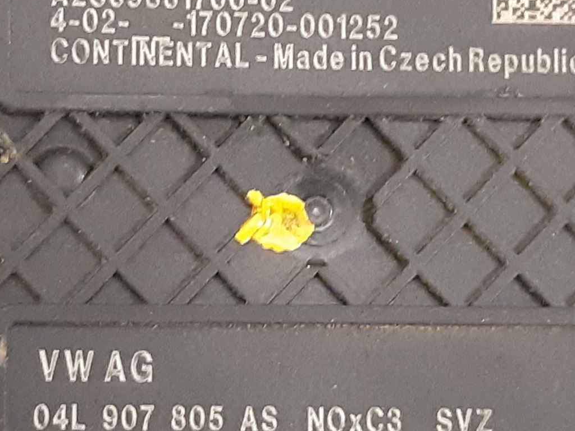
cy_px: 198
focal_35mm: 52
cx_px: 238
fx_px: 864
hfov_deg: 36.7
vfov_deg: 28.0
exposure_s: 1/25
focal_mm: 3.93
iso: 400
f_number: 1.7
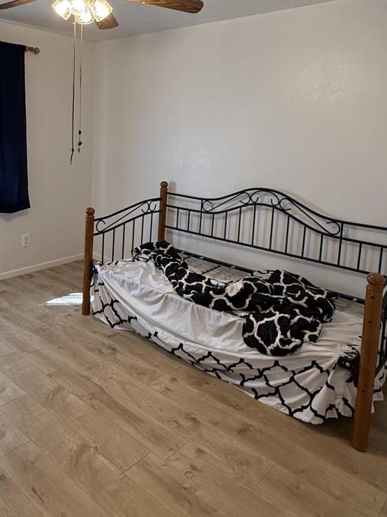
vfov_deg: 60.4
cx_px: 111
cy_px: 177
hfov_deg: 46.9
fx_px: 432
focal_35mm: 29
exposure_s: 1/120
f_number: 2.2
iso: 160
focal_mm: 2.22
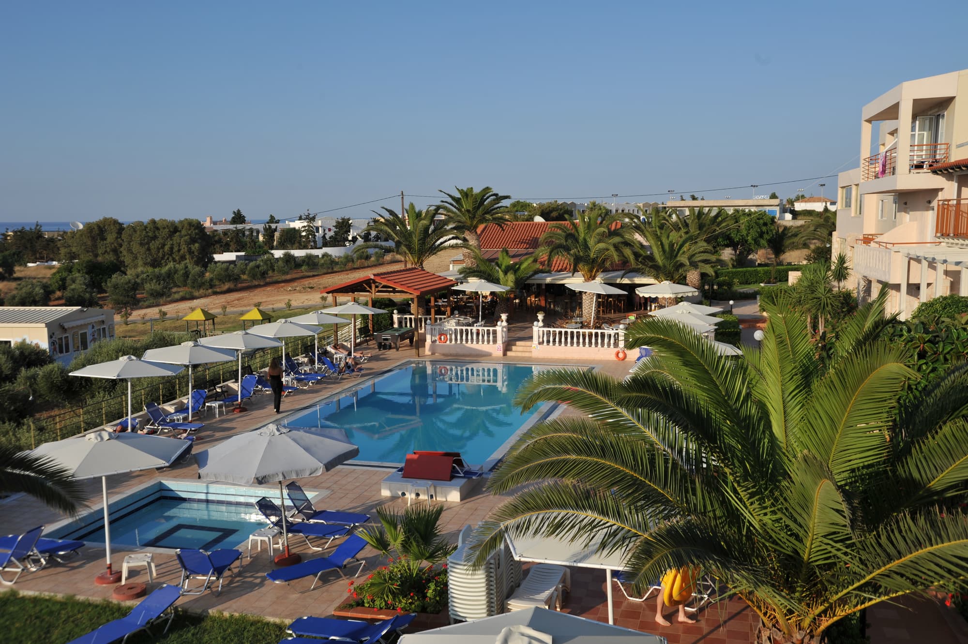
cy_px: 322
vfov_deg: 37.8
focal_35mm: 35
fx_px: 941
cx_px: 484
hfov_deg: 54.5
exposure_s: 1/500
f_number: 11
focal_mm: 35
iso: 200
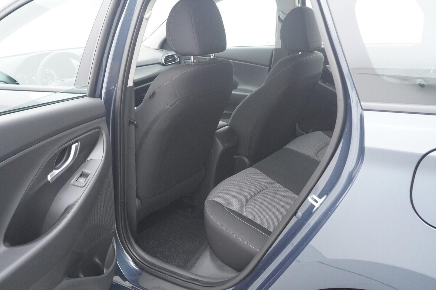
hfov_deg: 53.2
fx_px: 436
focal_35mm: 36
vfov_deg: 36.8
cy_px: 145
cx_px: 218
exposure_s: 1/160
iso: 5000
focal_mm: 24
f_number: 6.3
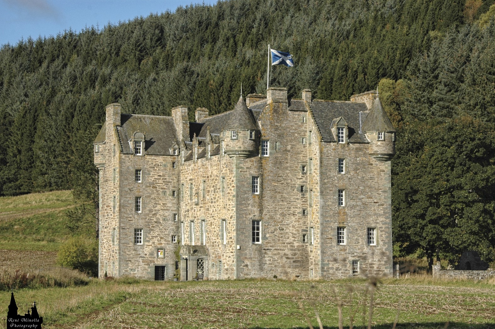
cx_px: 250
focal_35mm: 108
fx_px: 1484
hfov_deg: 18.9
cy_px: 169
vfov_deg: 12.7
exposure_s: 1/400
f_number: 10
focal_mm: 70
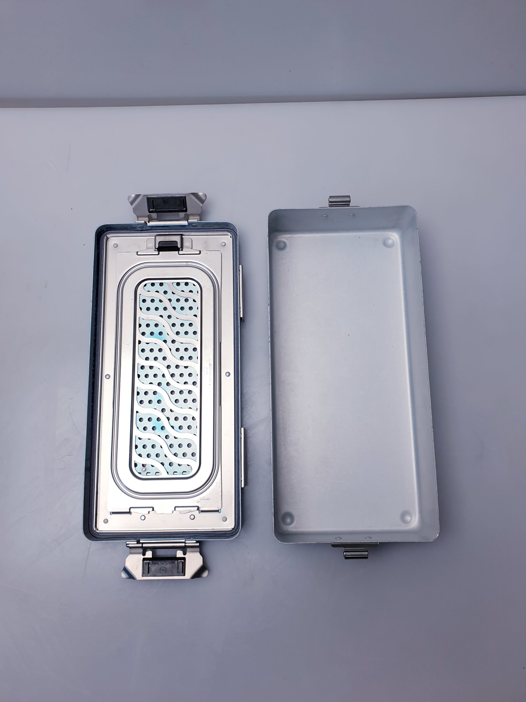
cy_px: 351
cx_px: 263
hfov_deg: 53.1
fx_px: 527
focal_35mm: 26
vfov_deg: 67.3
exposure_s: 1/105
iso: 50
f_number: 2.4
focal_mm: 4.3
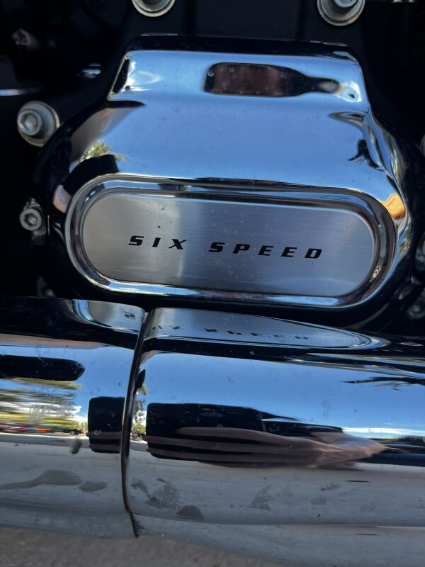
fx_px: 426
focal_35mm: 26
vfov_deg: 67.3
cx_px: 212
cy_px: 284
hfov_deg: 53.1
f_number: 1.6
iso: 50
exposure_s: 1/552
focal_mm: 5.1
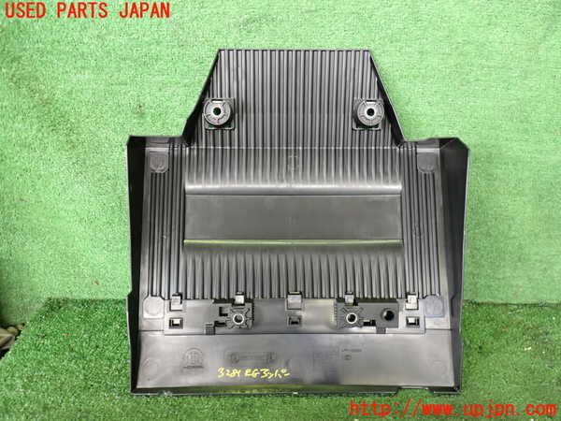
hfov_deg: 60.0
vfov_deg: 46.8
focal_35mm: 30
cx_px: 280
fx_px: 486
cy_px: 210
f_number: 2.3
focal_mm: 5.4
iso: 320
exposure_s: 1/30
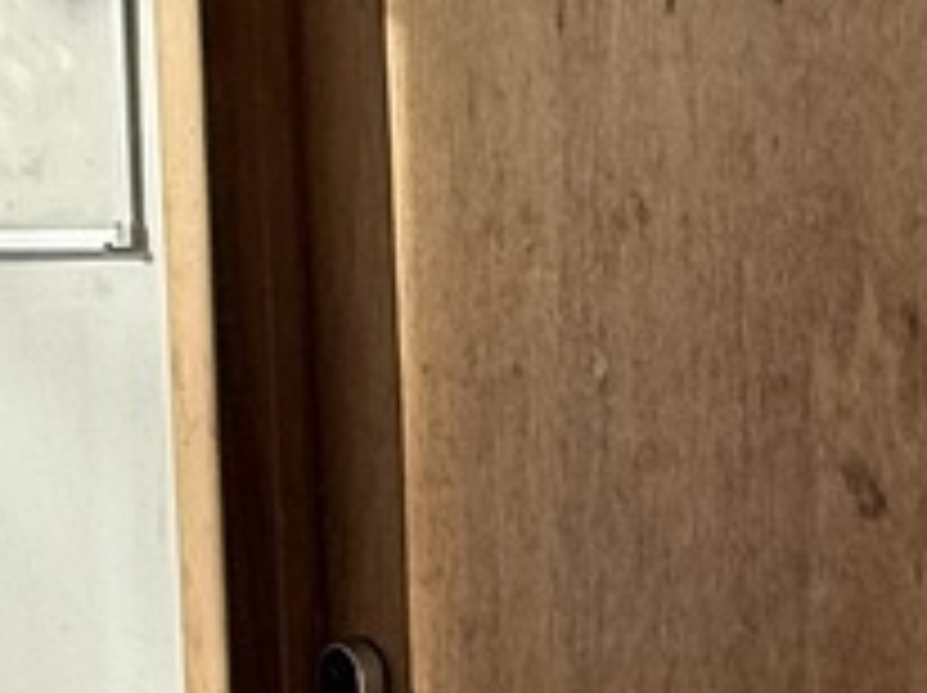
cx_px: 252
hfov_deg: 19.9
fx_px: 2621
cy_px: 274
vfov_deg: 15.0
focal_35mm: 98
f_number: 2.2
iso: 50
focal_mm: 2.22
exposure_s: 1/171
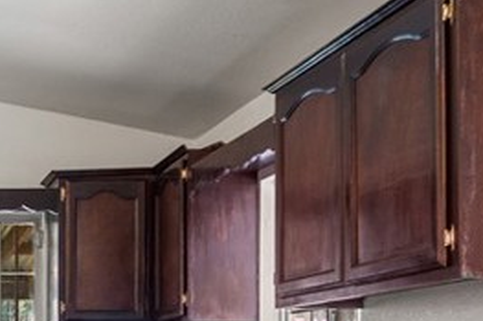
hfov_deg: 25.4
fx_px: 939
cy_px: 383
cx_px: -121
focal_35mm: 70
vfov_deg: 18.4
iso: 320
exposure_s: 1/2.5
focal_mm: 12
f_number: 7.1
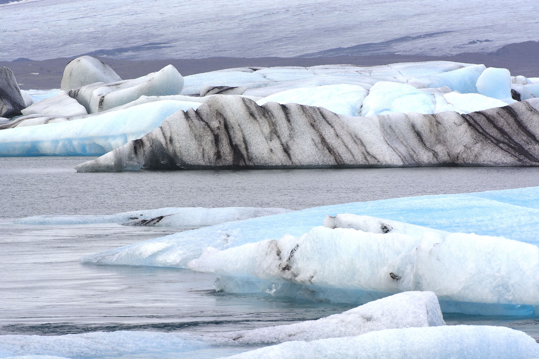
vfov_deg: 3.8
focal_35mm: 360
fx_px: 5390
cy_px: 180
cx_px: 270
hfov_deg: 5.7
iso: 200
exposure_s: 1/500
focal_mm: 240
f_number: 10
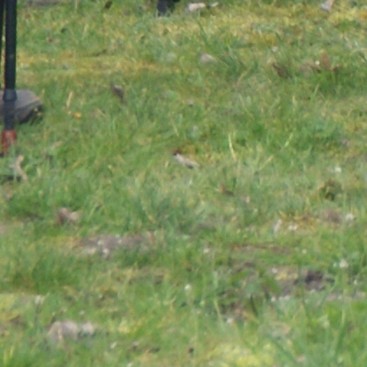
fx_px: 10615
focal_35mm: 885
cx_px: 1087
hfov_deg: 2.0
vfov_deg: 2.0
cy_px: -363
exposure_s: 1/125
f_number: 5.6
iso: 320
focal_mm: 75
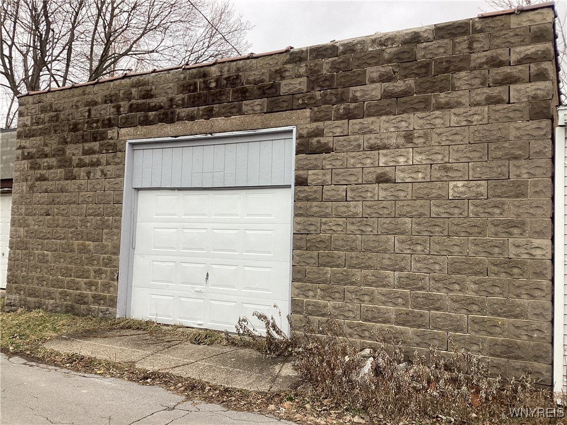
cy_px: 212
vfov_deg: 45.4
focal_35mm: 31
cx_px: 284
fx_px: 508
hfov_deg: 58.4
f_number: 2.4
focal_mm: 3.3
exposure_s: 1/120
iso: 32
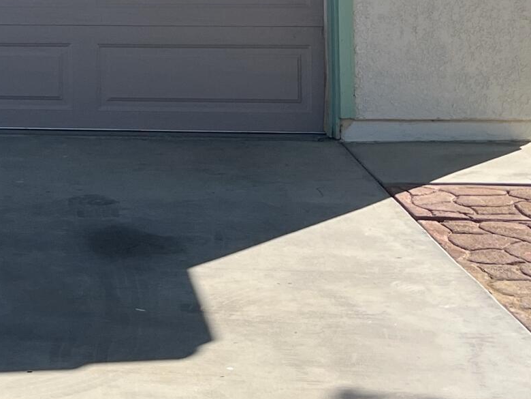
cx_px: -170
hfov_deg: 18.2
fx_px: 1534
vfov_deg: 14.1
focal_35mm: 100
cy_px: -133
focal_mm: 5.1
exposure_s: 1/2571
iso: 50
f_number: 1.6
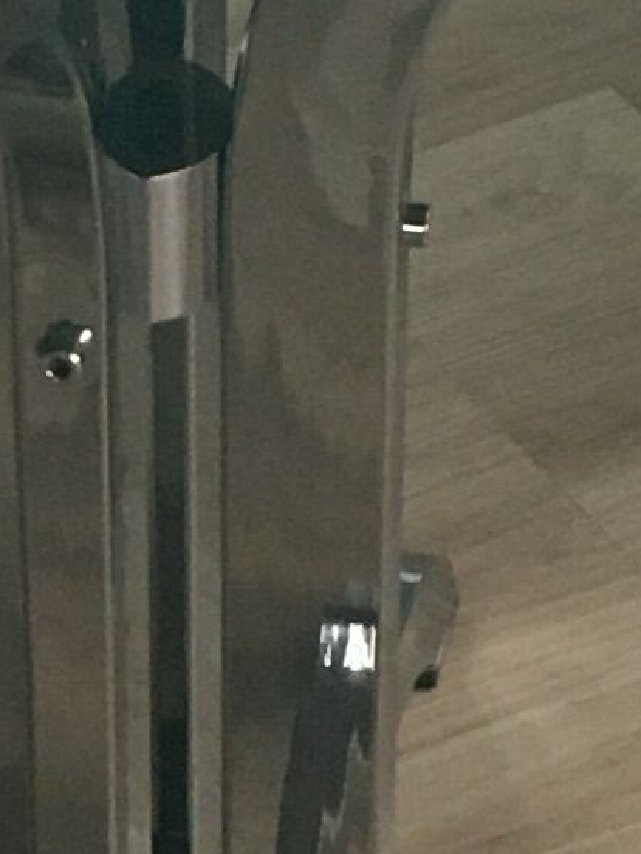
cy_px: 617
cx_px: 23
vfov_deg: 9.3
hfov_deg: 7.0
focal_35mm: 212
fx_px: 5234
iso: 160
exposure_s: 1/33
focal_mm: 4.15
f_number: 2.2
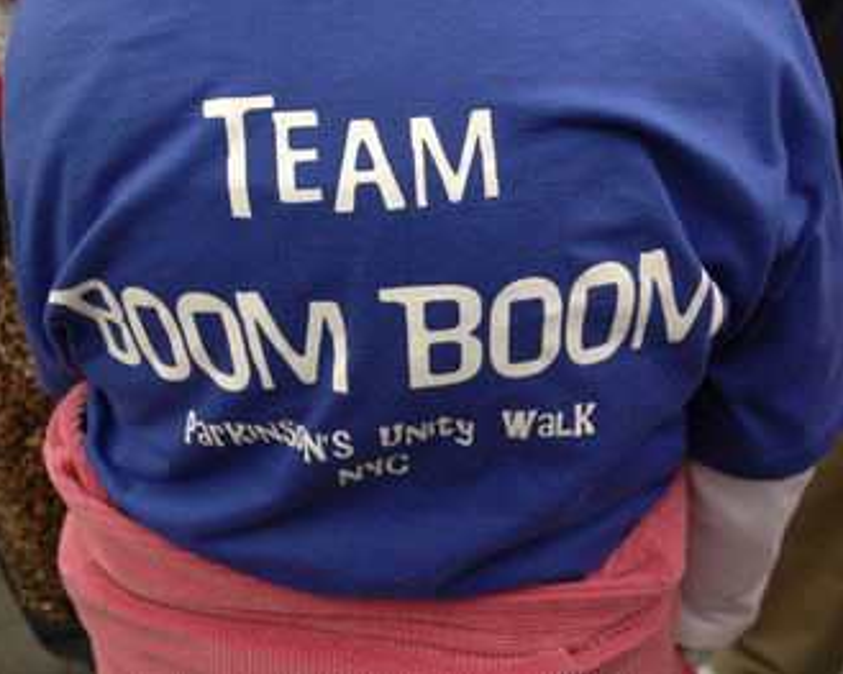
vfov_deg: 30.5
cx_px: 374
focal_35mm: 50
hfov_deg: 37.6
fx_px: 1236
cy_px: 336
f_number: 4.5
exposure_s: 1/80
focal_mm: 29
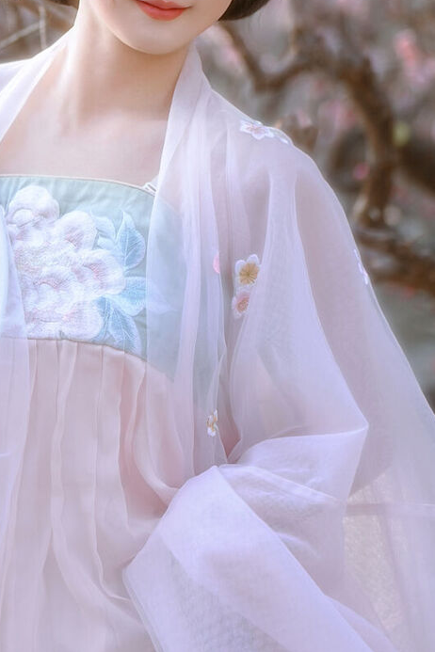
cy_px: 132
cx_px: 6
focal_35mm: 159
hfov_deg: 8.6
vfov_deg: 12.9
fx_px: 2882
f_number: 2.8
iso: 250
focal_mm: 70
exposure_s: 1/320
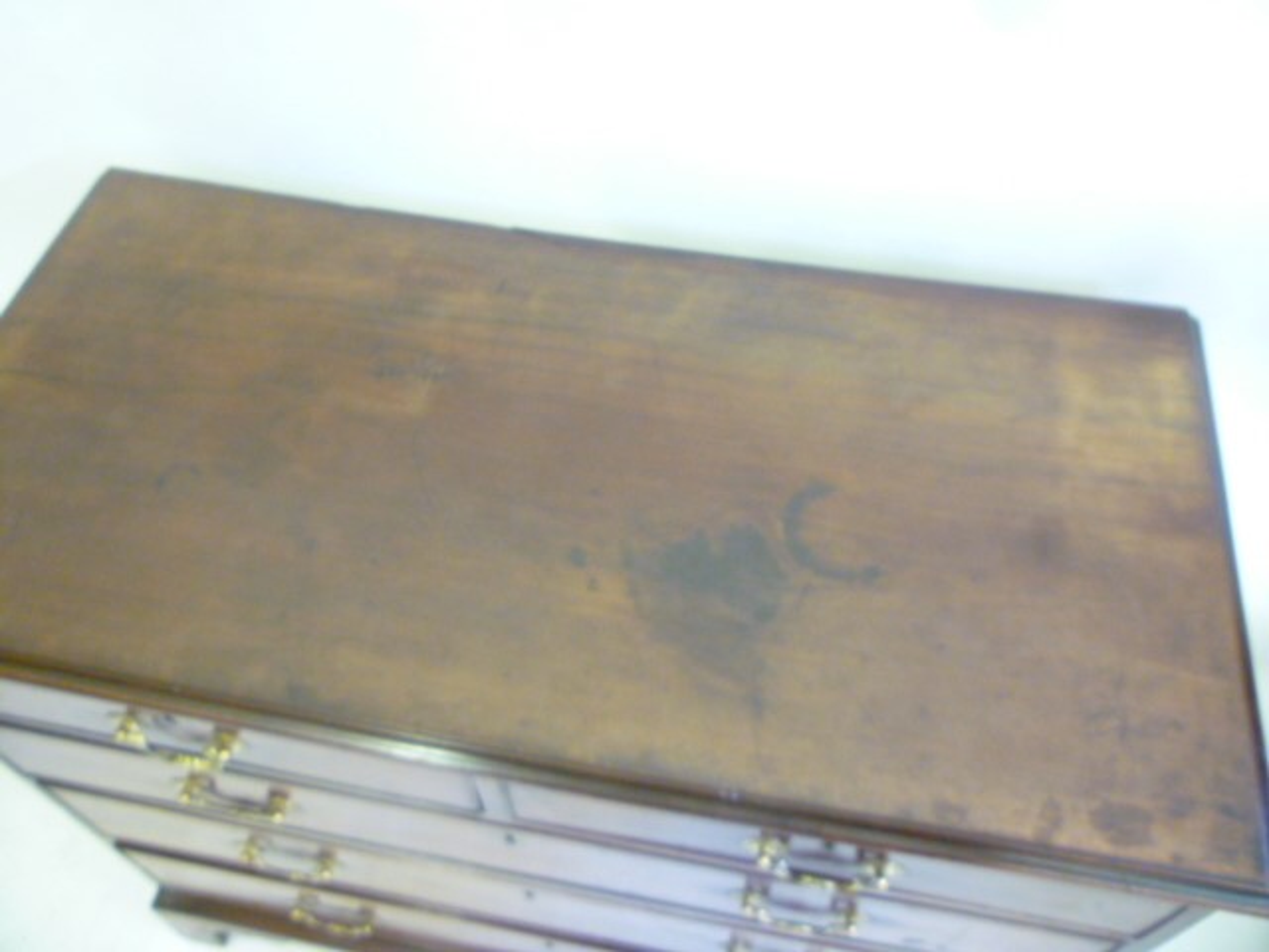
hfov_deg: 61.7
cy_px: 476
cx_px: 634
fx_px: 1063
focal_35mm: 29
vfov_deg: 48.2
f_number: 3.3
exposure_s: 1/8
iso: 400
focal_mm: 5.2
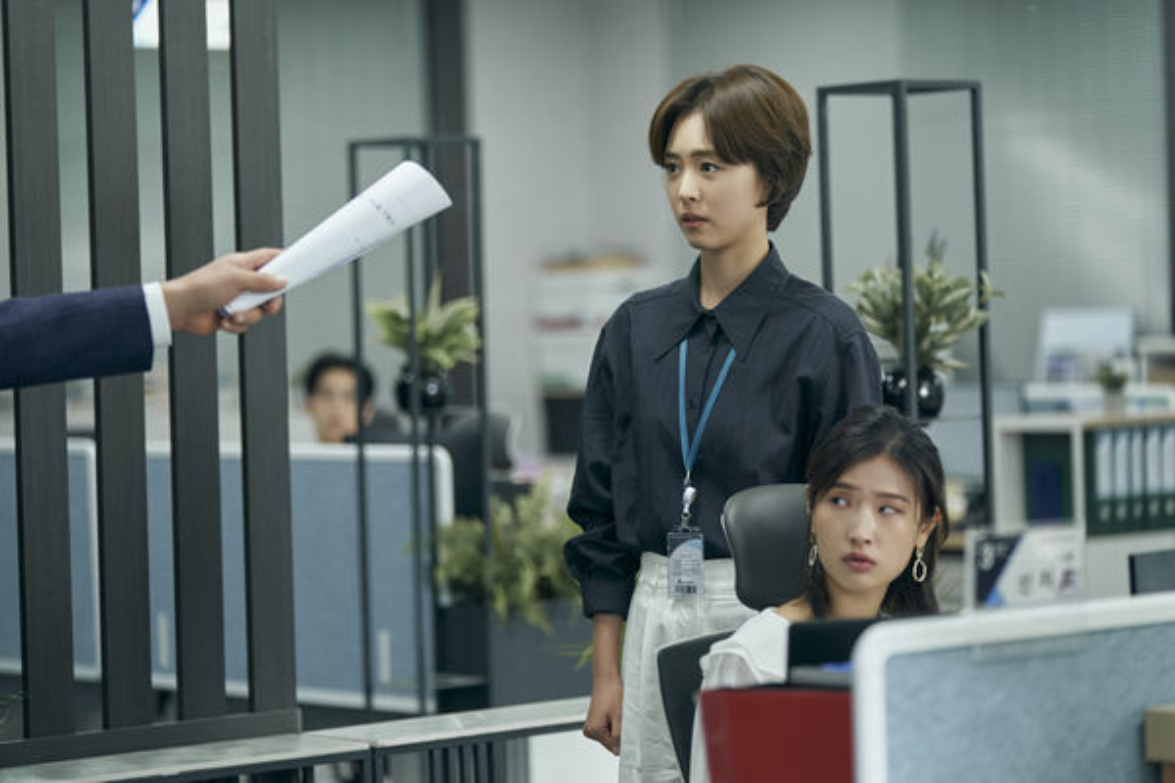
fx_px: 3688
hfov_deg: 18.1
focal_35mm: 113
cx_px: 588
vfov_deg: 12.1
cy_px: 392
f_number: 2.8
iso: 2000
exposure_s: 1/320
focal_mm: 113
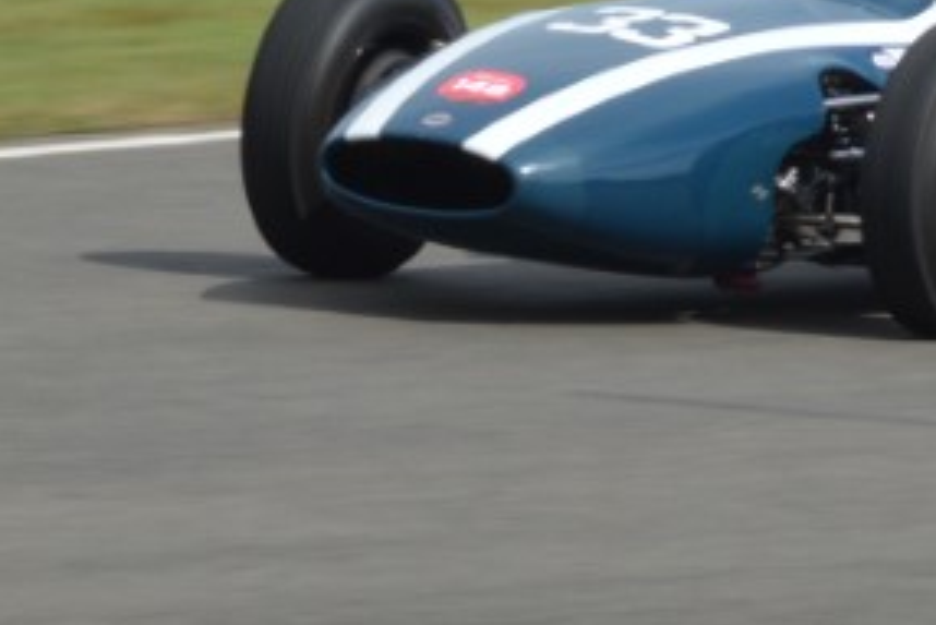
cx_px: 933
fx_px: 14307
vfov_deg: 2.5
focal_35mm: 550
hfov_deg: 3.7
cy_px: 41
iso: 400
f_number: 14
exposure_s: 1/320
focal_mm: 150
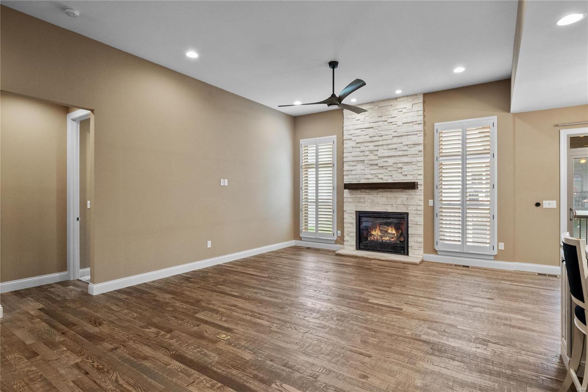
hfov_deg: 90.0
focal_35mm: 18
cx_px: 294
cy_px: 196
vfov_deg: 67.4
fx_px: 294
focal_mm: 9
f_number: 8
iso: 400
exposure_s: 1/13
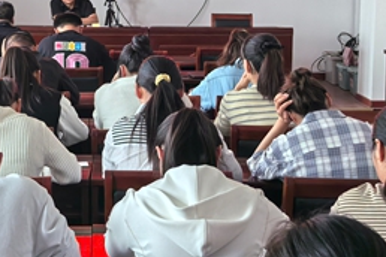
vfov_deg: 14.7
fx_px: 997
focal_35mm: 93
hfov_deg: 21.8
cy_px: 75
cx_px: 106
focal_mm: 5.75
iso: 50
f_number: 2
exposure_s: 1/150
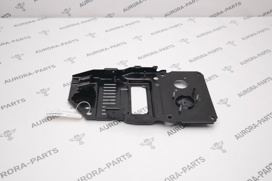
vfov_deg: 32.6
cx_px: 136
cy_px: 90
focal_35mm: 41
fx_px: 310
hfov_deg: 47.4
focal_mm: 27
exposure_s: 1/100
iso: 200
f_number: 4
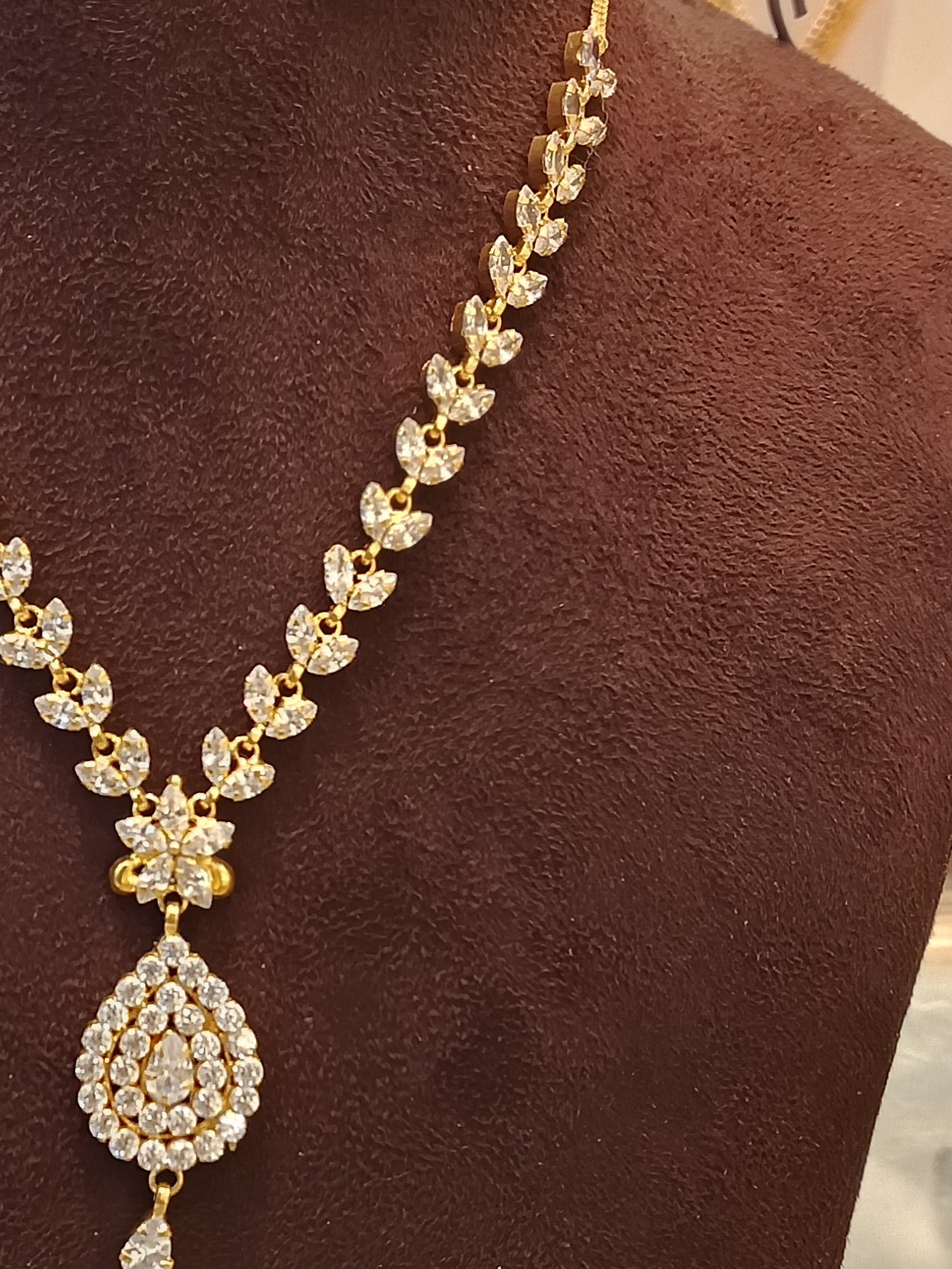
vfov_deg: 35.4
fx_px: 1980
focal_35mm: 54
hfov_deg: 26.4
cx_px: 152
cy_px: 748
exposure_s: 1/100
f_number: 1.8
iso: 160
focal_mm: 3.61
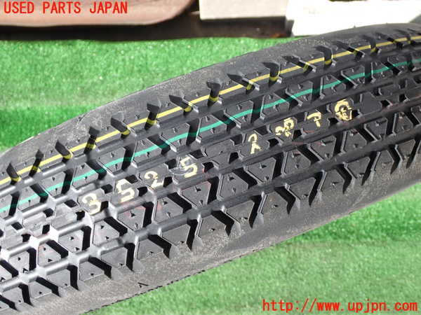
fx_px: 499
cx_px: 210
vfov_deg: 35.1
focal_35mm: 41
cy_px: 158
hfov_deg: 45.8
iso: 100
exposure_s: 1/250
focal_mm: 7.31
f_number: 4
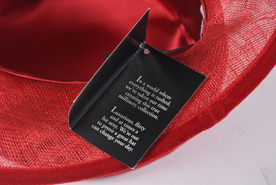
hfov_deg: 9.8
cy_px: 92
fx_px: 1611
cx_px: 138
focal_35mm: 210
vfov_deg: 6.6
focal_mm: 140
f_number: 13
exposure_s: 1/125
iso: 200
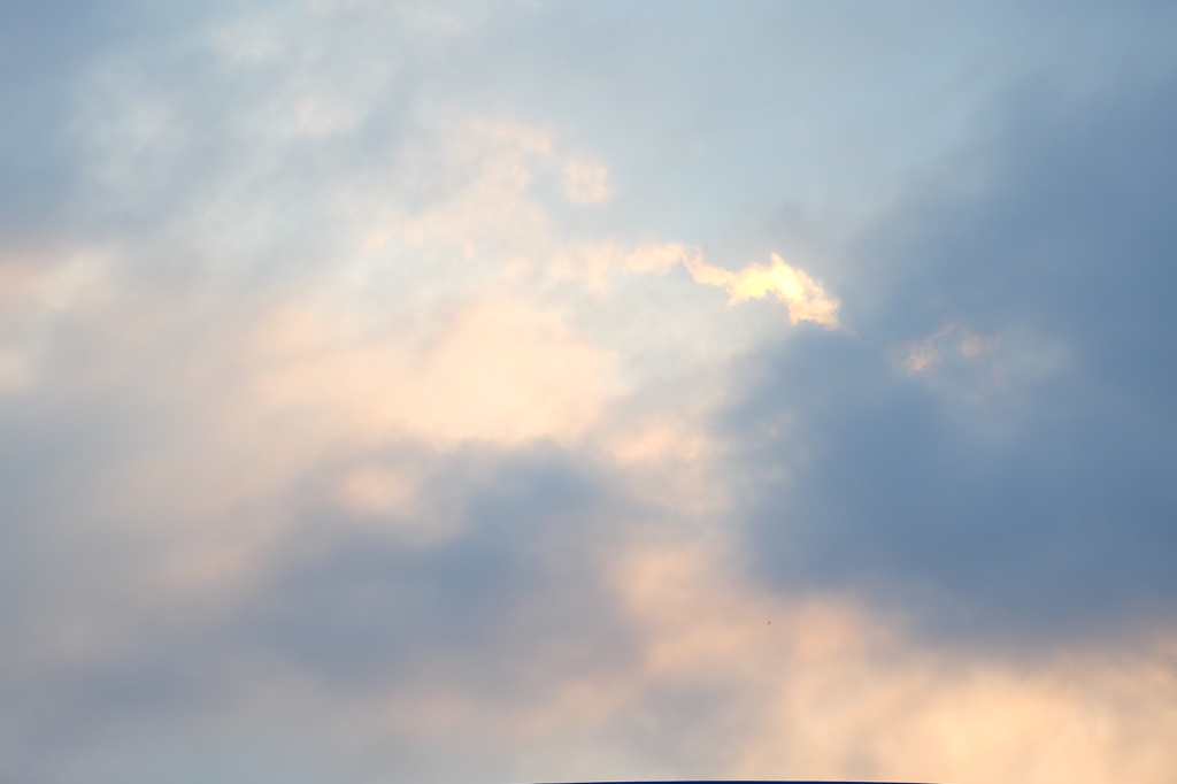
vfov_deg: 15.3
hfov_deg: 22.9
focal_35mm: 89
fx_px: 2909
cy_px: 392
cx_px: 588
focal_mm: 59.6
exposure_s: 1/350
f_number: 14
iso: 800
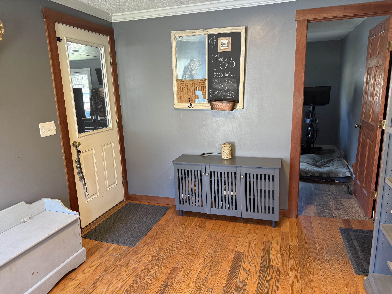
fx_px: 272
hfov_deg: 71.6
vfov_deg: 56.8
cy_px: 147
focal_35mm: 24
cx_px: 196
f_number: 1.78
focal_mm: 6.76
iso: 200
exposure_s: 1/60
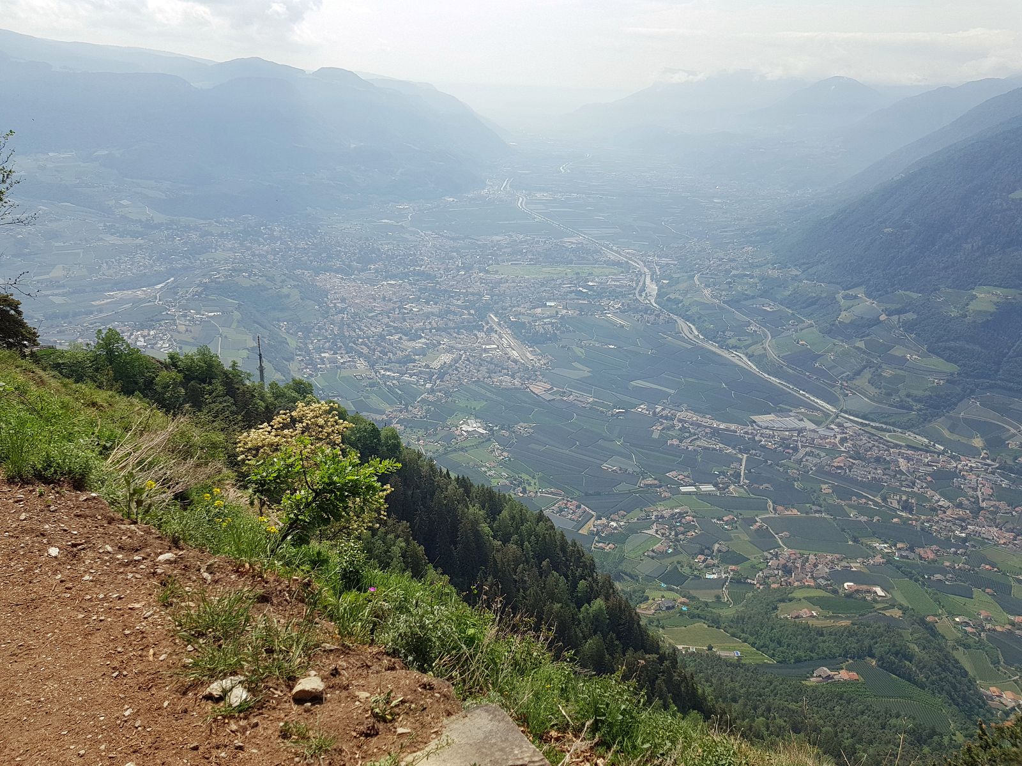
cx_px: 511
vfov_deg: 53.1
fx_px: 768
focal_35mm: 26
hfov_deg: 67.3
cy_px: 383
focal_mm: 4.2
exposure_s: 1/2408
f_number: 1.7
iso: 50
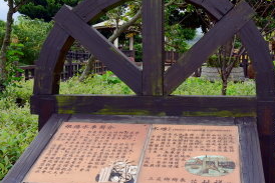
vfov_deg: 23.4
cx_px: 169
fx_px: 443
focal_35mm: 58
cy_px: 88
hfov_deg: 34.3
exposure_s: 1/100
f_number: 6.3
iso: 100
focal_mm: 31
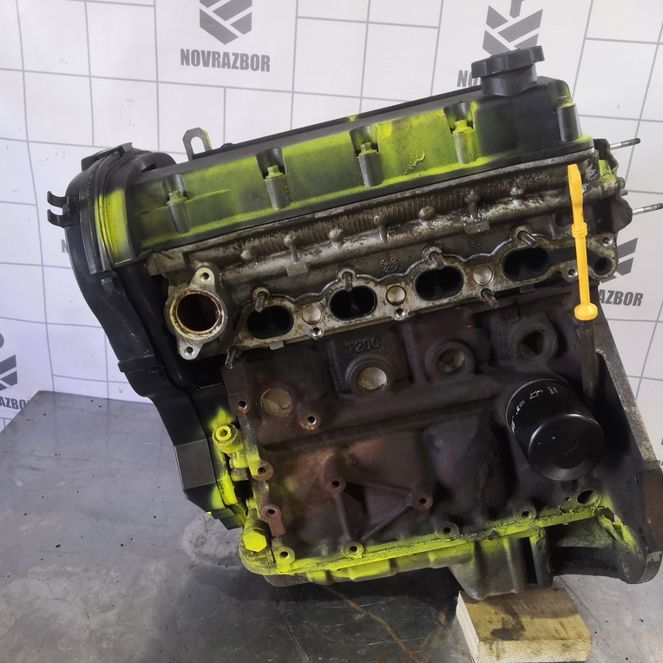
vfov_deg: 51.1
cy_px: 331
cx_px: 324
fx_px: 693
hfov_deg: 51.1
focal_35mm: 32
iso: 160
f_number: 1.8
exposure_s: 1/50
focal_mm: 3.95
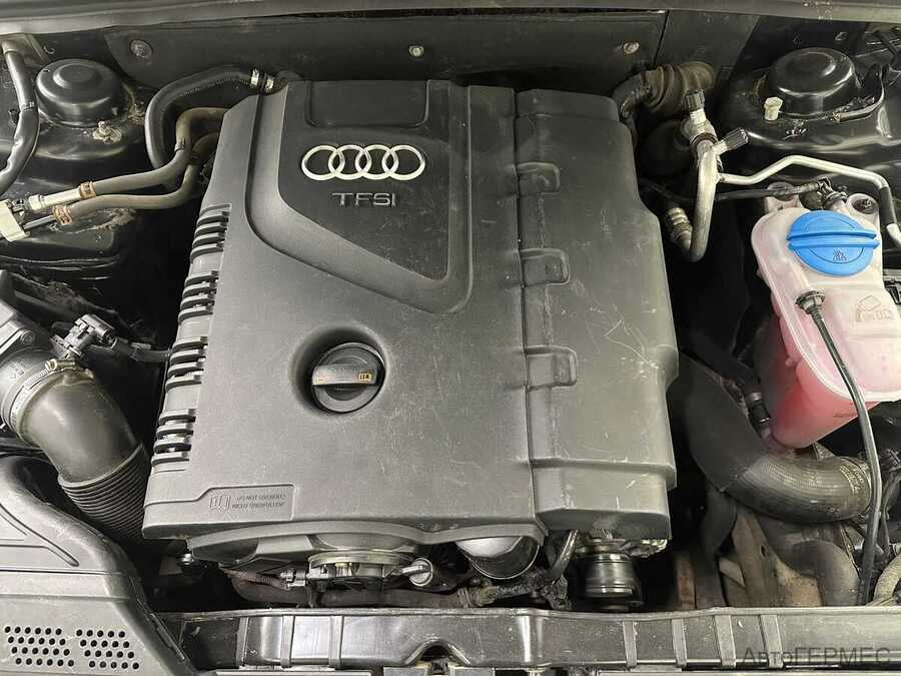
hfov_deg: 71.6
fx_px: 625
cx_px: 450
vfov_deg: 56.8
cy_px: 338
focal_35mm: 24
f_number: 1.78
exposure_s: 1/33
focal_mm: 6.86
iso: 800
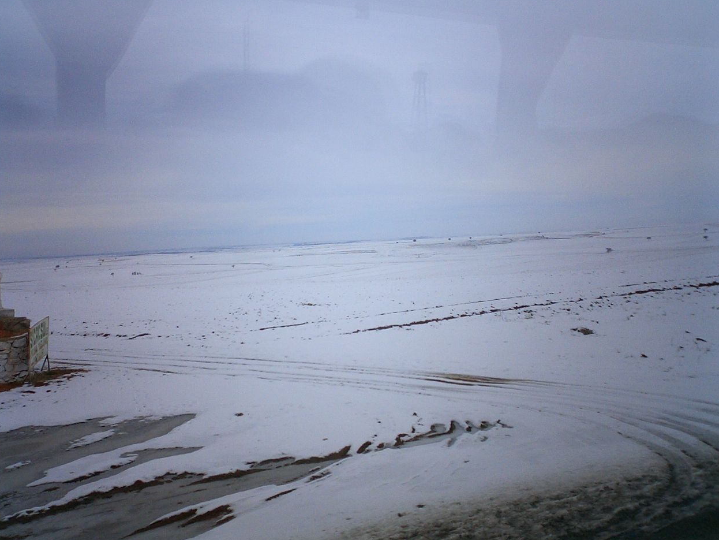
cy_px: 265
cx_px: 352
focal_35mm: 38
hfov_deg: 49.0
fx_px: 789
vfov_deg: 37.7
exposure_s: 1/1000
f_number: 3.5
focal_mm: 5.6
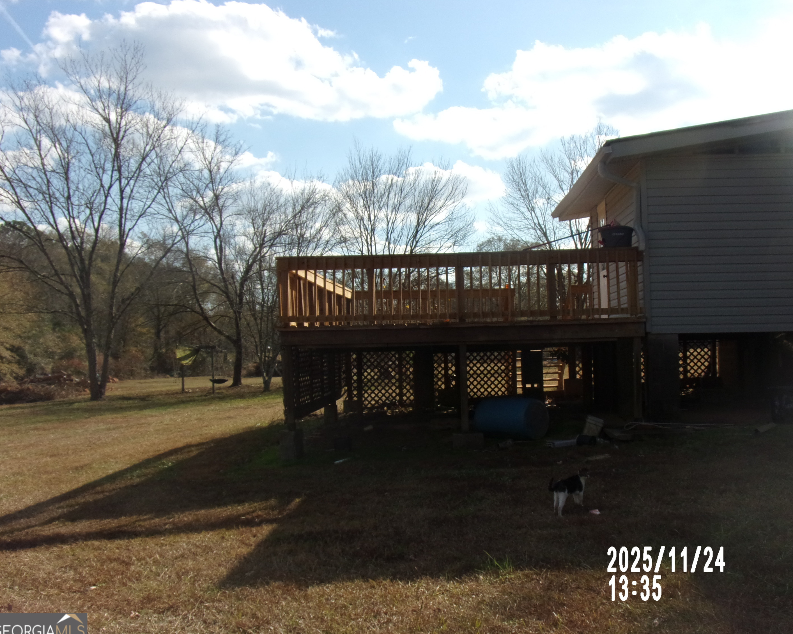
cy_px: 322
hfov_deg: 51.5
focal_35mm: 35
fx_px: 821
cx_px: 421
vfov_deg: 42.2
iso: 80
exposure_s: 1/1100
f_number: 3.7
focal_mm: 5.9
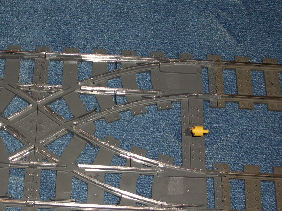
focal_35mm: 60
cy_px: 131
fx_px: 489
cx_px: 38
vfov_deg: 24.4
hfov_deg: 31.0
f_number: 4
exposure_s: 1/60
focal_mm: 7.1
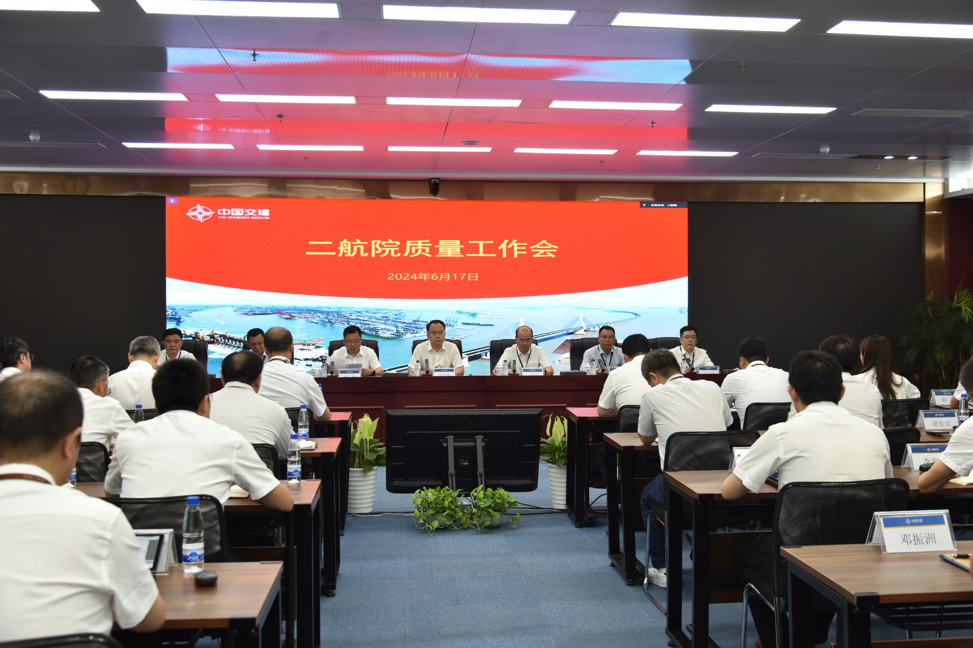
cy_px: 324
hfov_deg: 54.4
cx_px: 486
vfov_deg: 37.8
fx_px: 946
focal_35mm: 35
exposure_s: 1/80
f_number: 4.5
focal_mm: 35
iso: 640
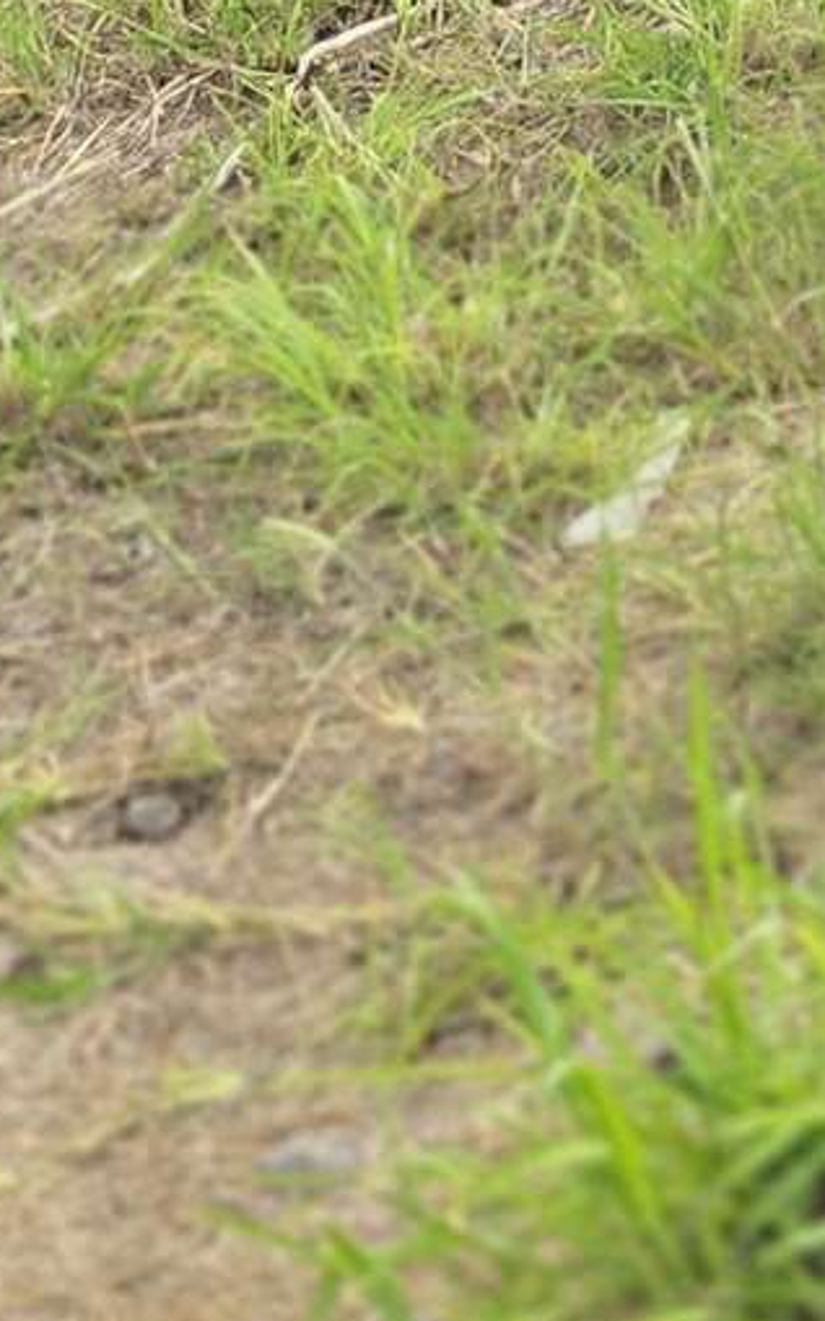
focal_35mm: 147
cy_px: -1505
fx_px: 5290
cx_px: 1954
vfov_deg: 12.2
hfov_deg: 8.2
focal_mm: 6.3
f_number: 1.7
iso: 12
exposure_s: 1/326
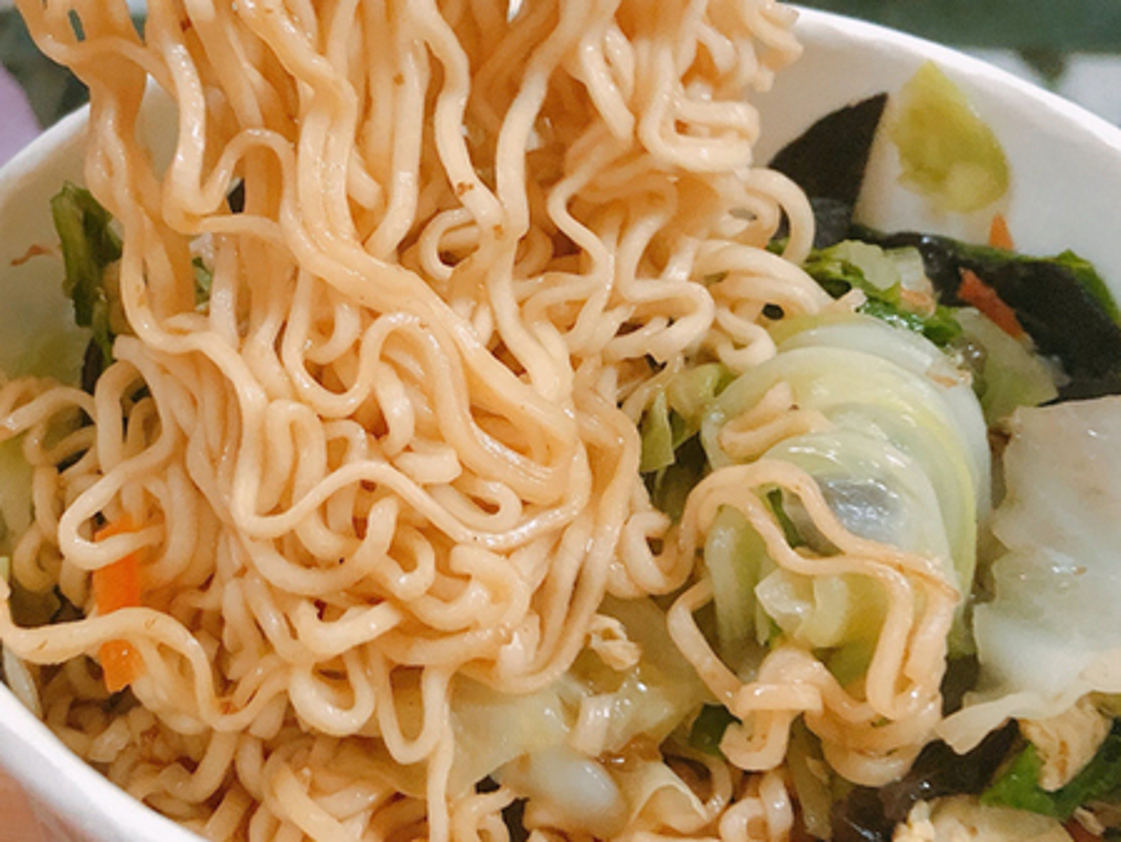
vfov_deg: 27.4
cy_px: 306
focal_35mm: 53
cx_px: 417
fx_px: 1717
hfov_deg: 35.9
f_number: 1.8
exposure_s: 1/9
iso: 100
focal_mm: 4
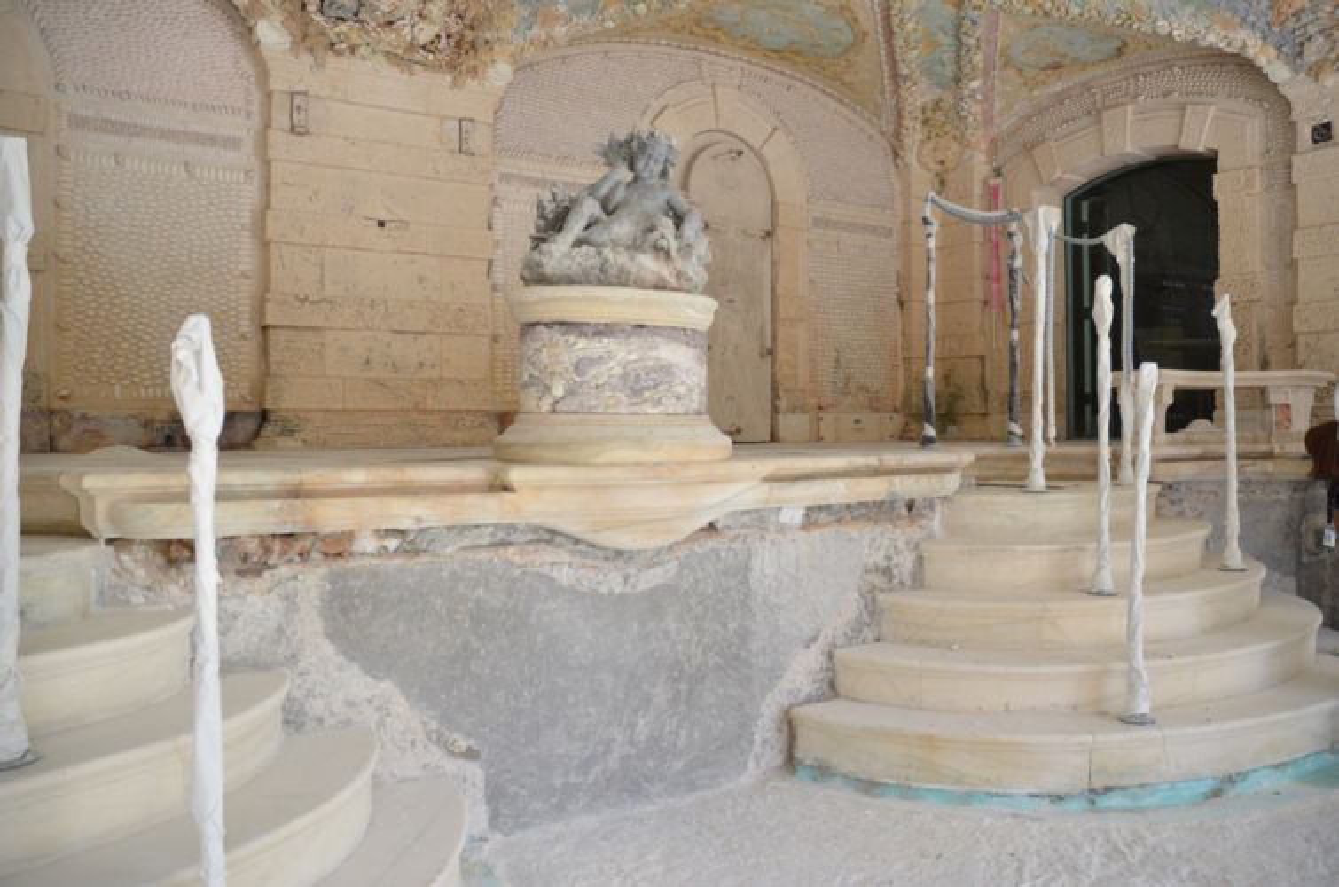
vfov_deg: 47.7
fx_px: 1002
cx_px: 670
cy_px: 444
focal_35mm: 27
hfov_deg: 67.5
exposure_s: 1/2500
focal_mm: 18
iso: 1600
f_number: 3.5
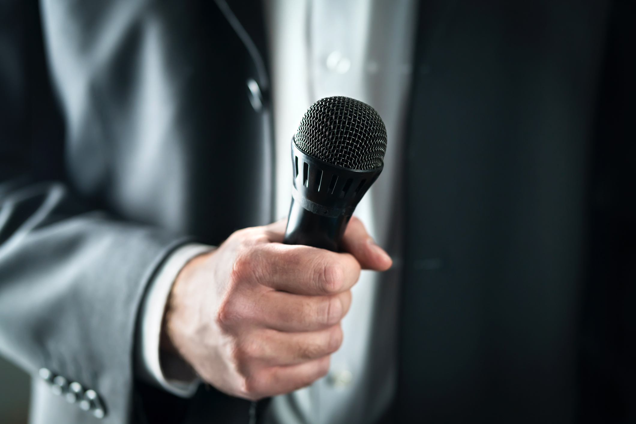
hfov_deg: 23.9
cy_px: 212
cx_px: 318
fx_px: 1502
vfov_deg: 16.1
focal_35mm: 85
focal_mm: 85
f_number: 2.8
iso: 320
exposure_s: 1/80
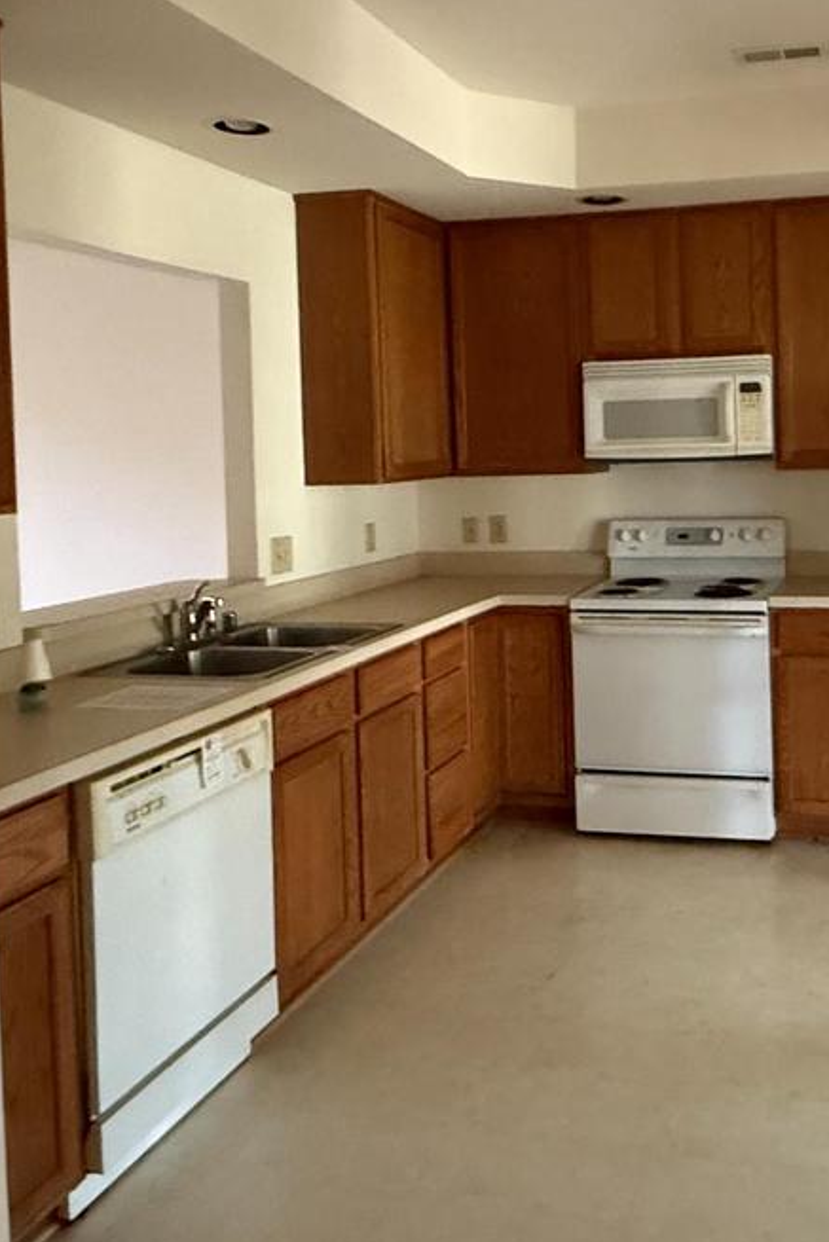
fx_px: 1105
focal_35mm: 32
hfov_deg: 39.3
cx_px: 679
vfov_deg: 57.9
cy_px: 457
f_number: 2.2
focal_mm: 2.22
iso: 1000
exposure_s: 1/60
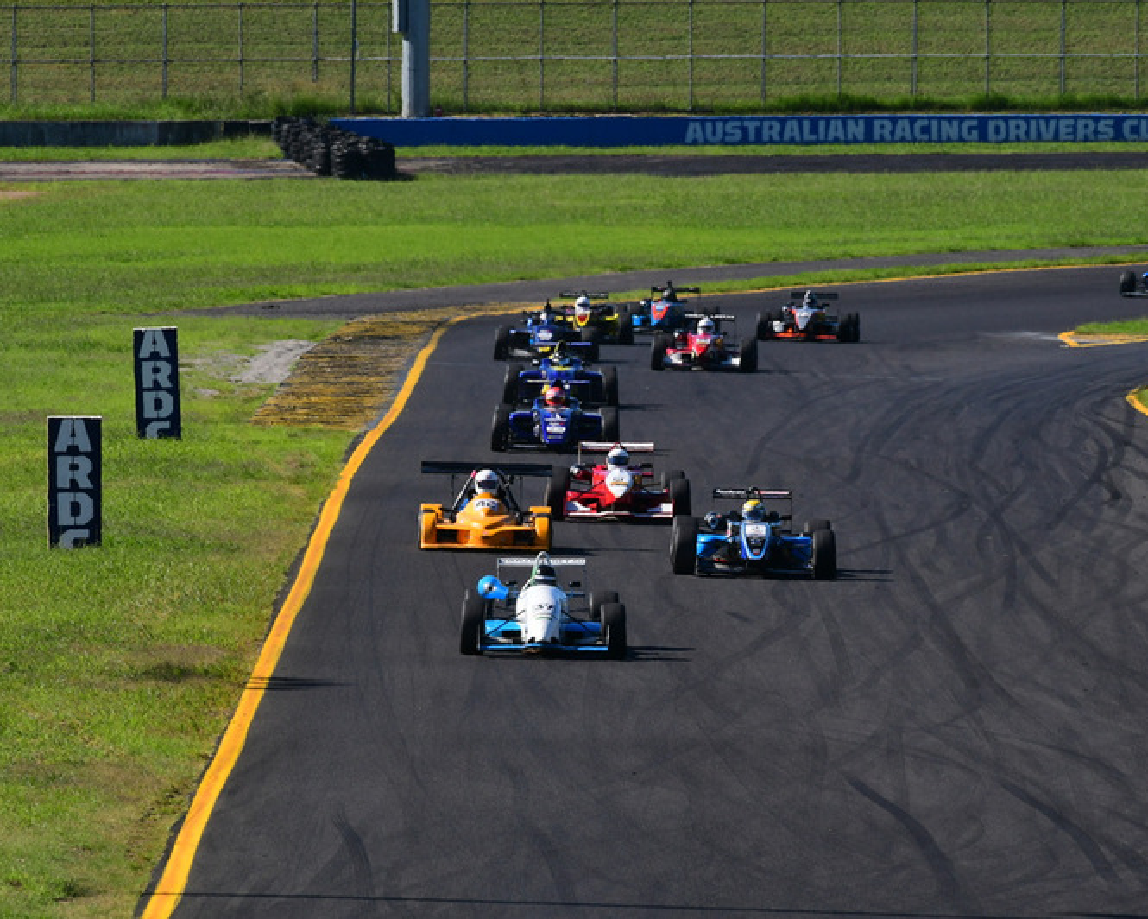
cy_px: 460
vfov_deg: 2.4
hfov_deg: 3.0
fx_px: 21881
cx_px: 663
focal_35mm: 644
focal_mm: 380
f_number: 13
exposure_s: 1/640
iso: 500
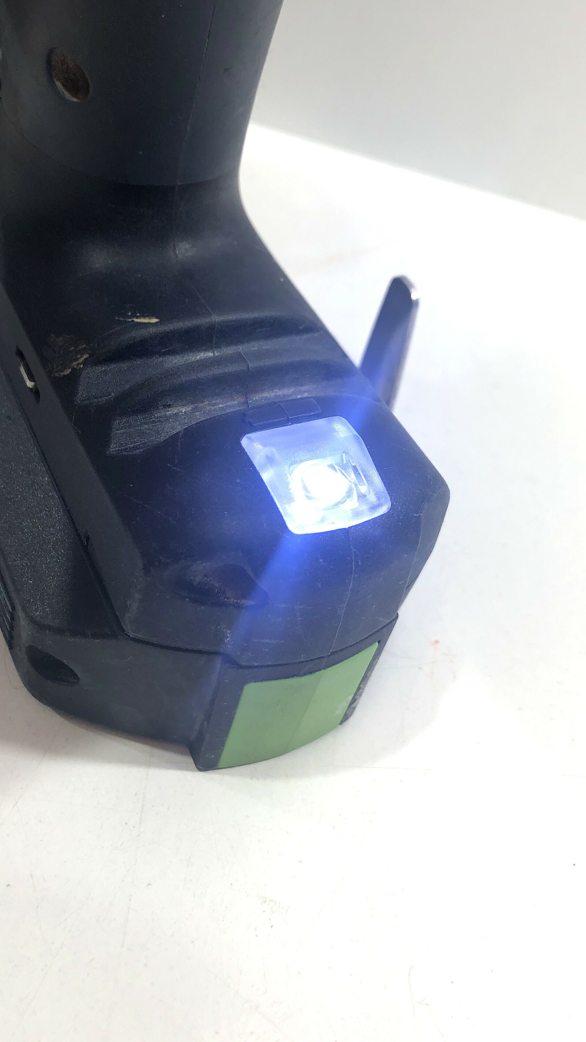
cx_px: 279
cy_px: 496
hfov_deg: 32.8
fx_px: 994
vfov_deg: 55.3
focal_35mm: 36
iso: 20
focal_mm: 3.99
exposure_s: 1/198
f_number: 1.8
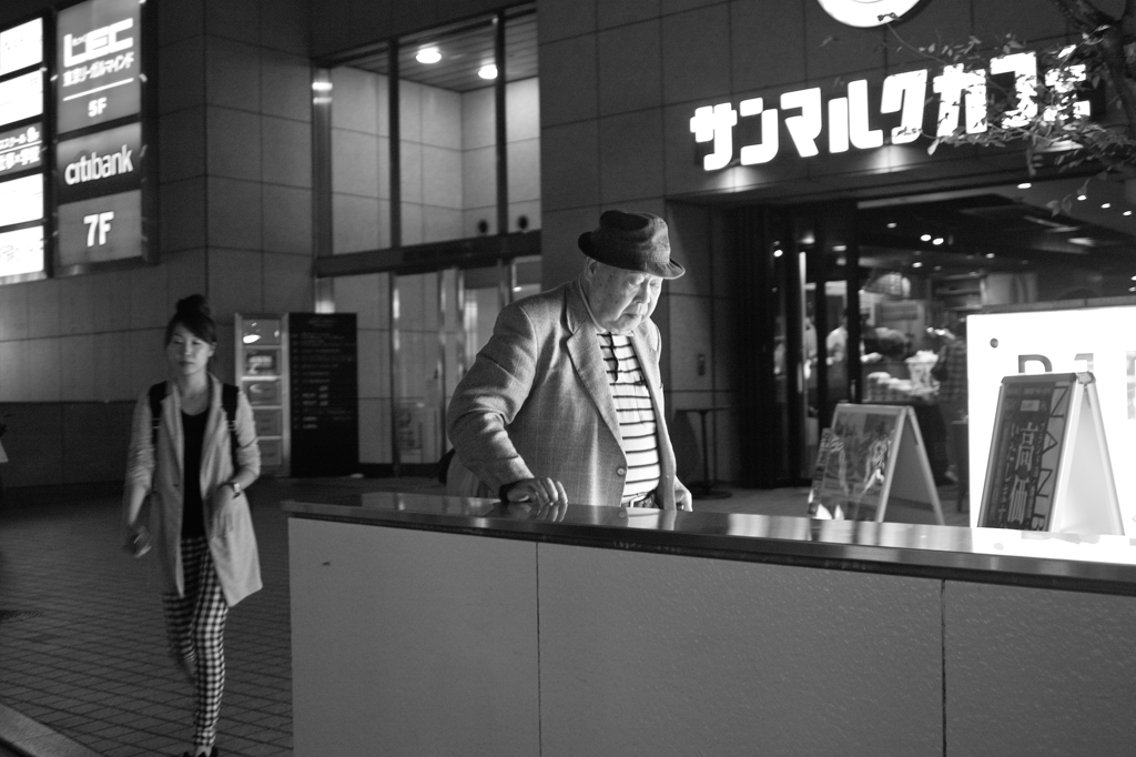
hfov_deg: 47.4
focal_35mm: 41
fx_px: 1293
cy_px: 378
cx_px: 568
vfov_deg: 32.6
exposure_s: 1/40
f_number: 2.8
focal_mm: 24.2
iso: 800
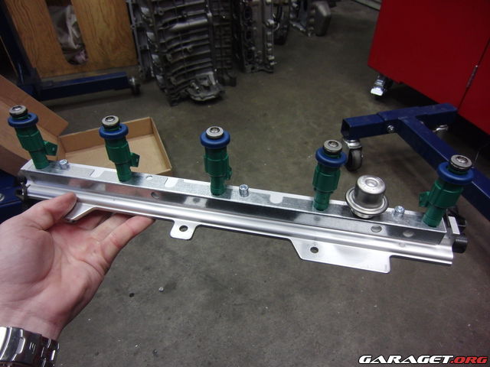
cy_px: 184
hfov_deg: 71.6
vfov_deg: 56.8
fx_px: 340
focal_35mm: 24
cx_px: 245
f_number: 3.2
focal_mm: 4.3
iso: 250
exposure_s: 1/60
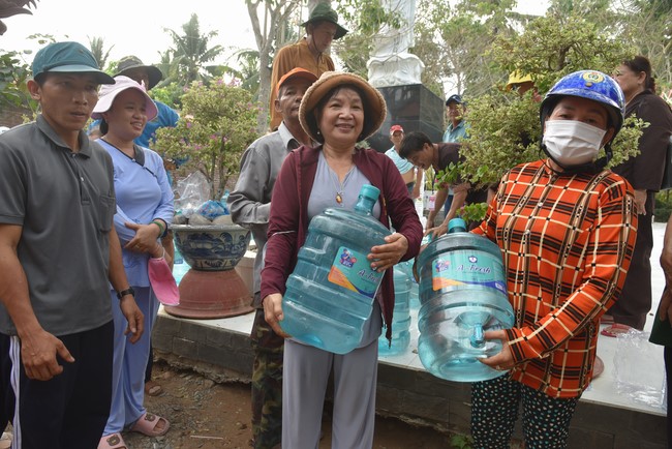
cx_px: 336
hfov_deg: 73.7
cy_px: 224
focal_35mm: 24
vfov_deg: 53.2
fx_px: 448
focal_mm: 24
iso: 400
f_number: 6.3
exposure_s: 1/160
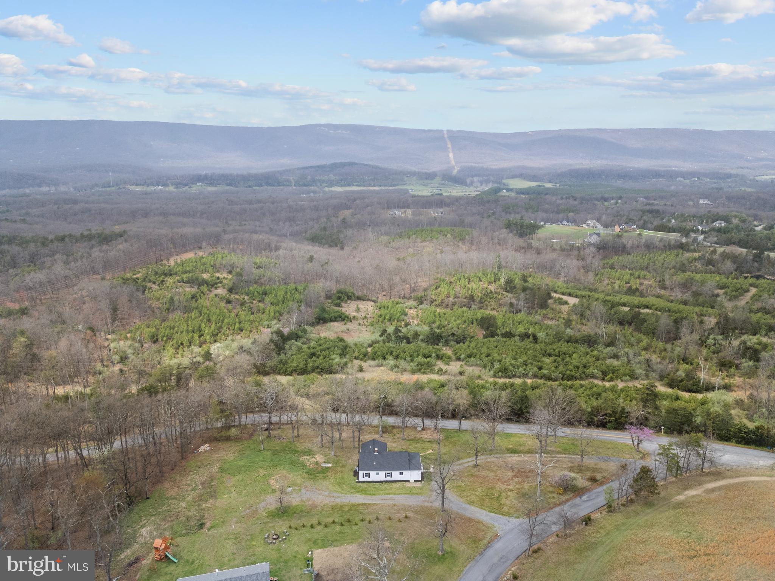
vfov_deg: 56.8
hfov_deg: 71.6
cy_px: 290
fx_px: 537
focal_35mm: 24
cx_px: 388
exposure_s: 1/2500
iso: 200
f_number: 1.7
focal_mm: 6.72
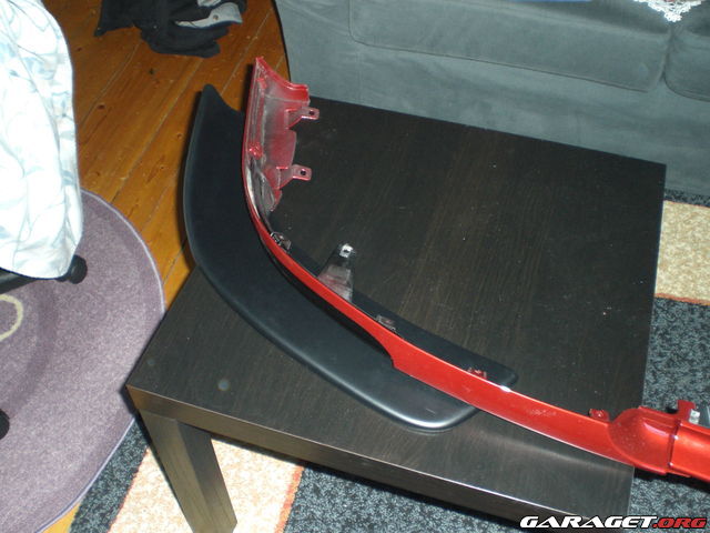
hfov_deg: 49.0
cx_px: 355
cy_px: 266
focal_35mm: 38
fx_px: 779
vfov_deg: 37.7
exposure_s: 1/60
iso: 200
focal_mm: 6.3
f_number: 3.1
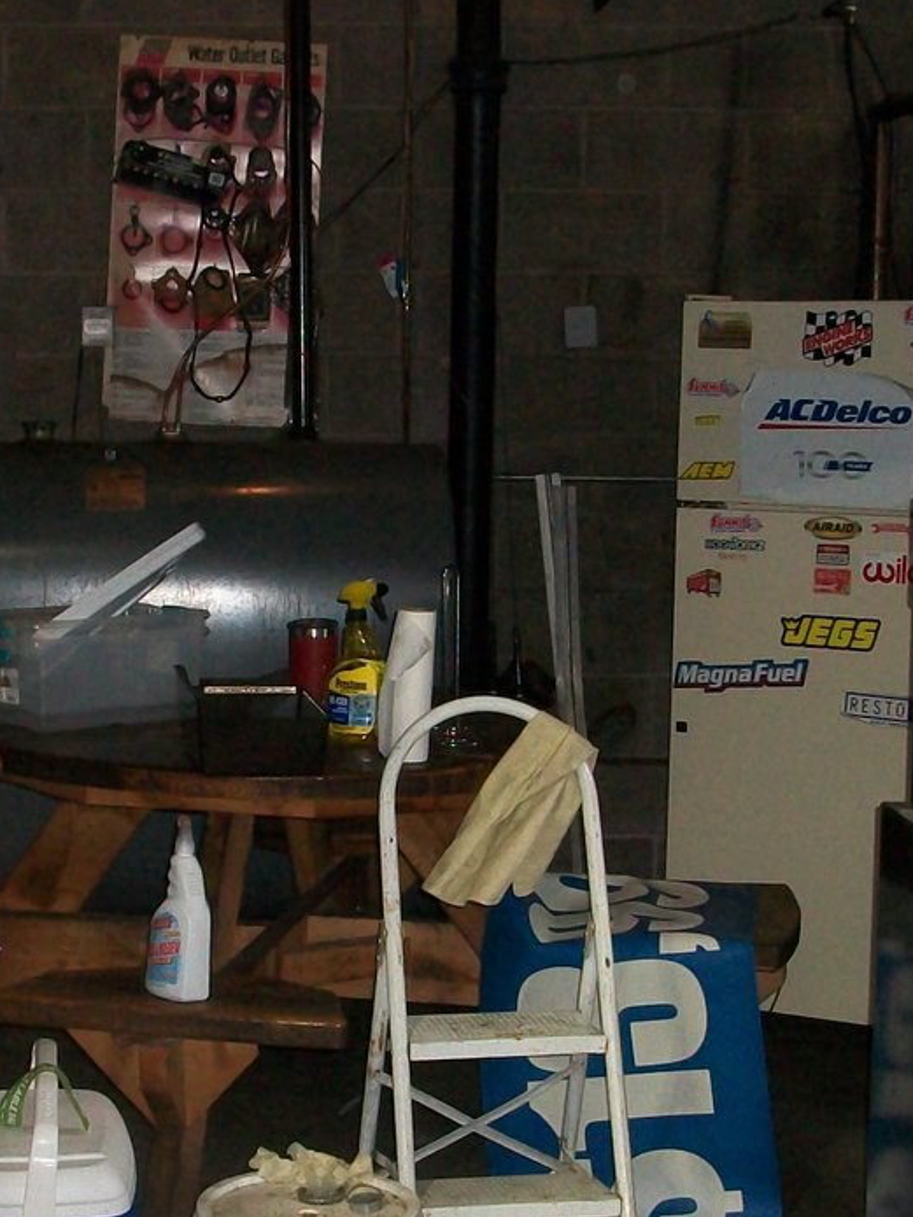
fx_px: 2603
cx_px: 243
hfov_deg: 19.8
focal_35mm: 74
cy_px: 628
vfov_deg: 26.3
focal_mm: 5.7
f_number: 2.8
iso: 160
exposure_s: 1/60
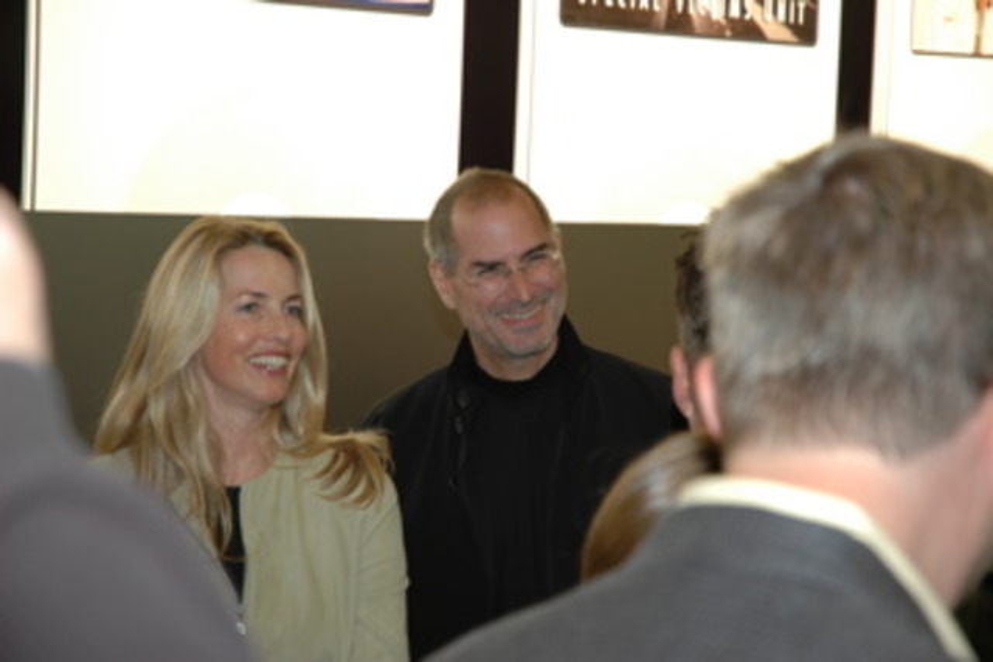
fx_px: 2897
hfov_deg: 19.5
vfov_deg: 13.0
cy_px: 331
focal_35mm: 105
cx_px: 496
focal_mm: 70
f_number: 4.5
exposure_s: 1/80
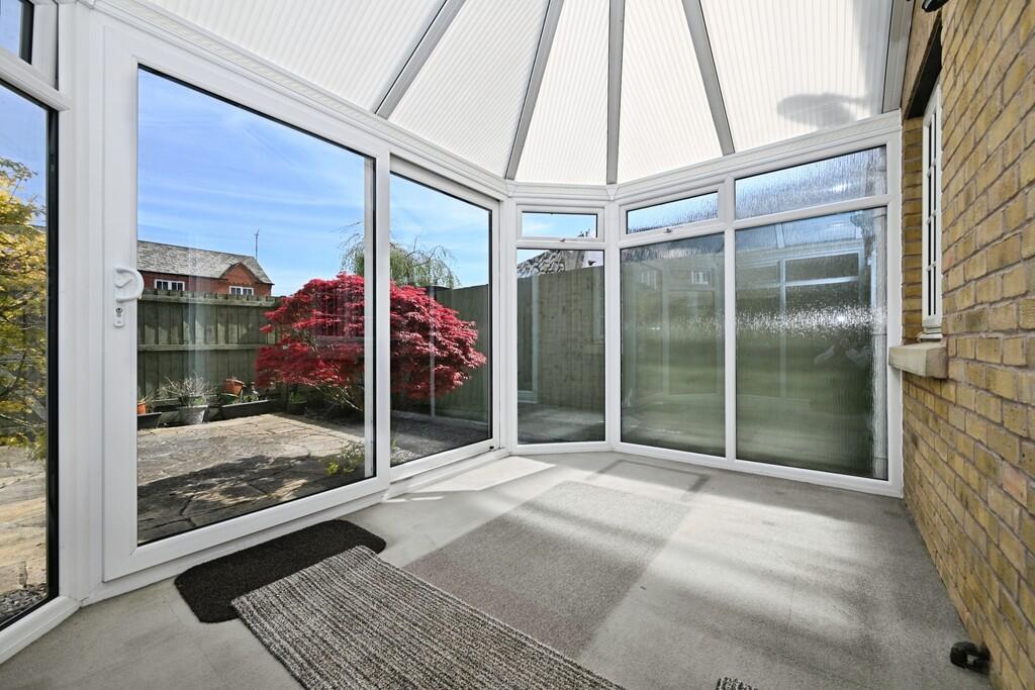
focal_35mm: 14
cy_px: 345
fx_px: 403
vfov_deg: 81.2
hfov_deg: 104.2
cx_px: 518
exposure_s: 1/200
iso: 100
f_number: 8
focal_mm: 14
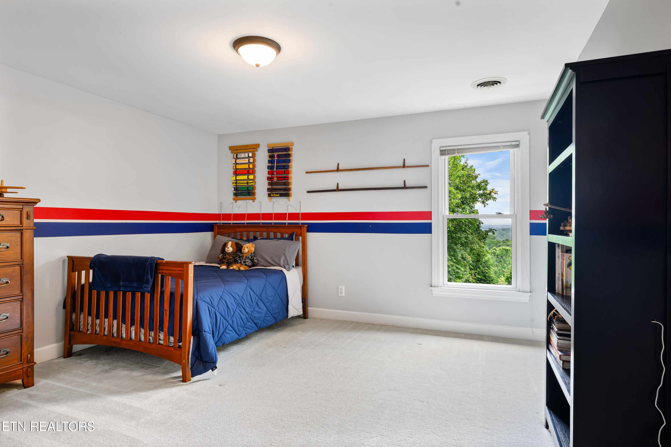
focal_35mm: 20
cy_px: 224
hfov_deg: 84.0
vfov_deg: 61.9
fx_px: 373
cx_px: 336
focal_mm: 20
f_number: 9
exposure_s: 2
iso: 100
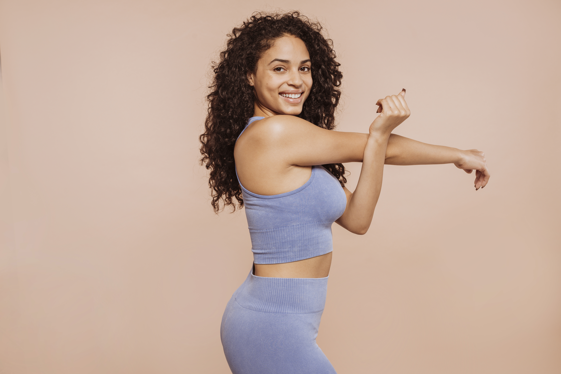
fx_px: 779
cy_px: 187
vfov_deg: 27.0
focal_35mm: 50
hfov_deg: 39.6
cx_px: 280
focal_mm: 50
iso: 200
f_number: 8
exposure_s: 1/125
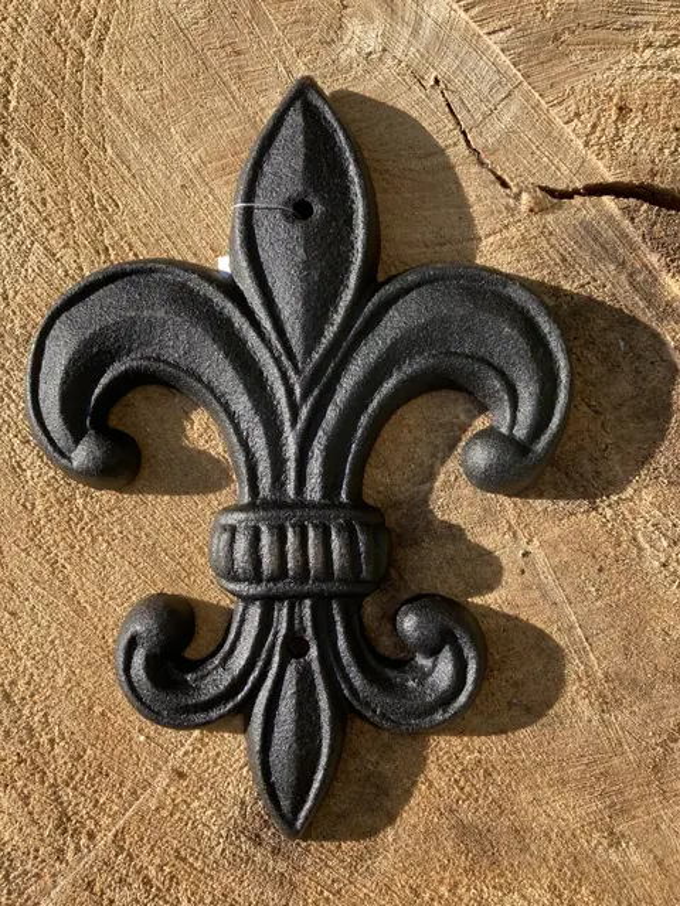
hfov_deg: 49.7
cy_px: 453
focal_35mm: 28
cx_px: 340
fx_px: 733
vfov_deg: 63.4
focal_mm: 3.99
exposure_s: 1/727
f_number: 1.8
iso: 20
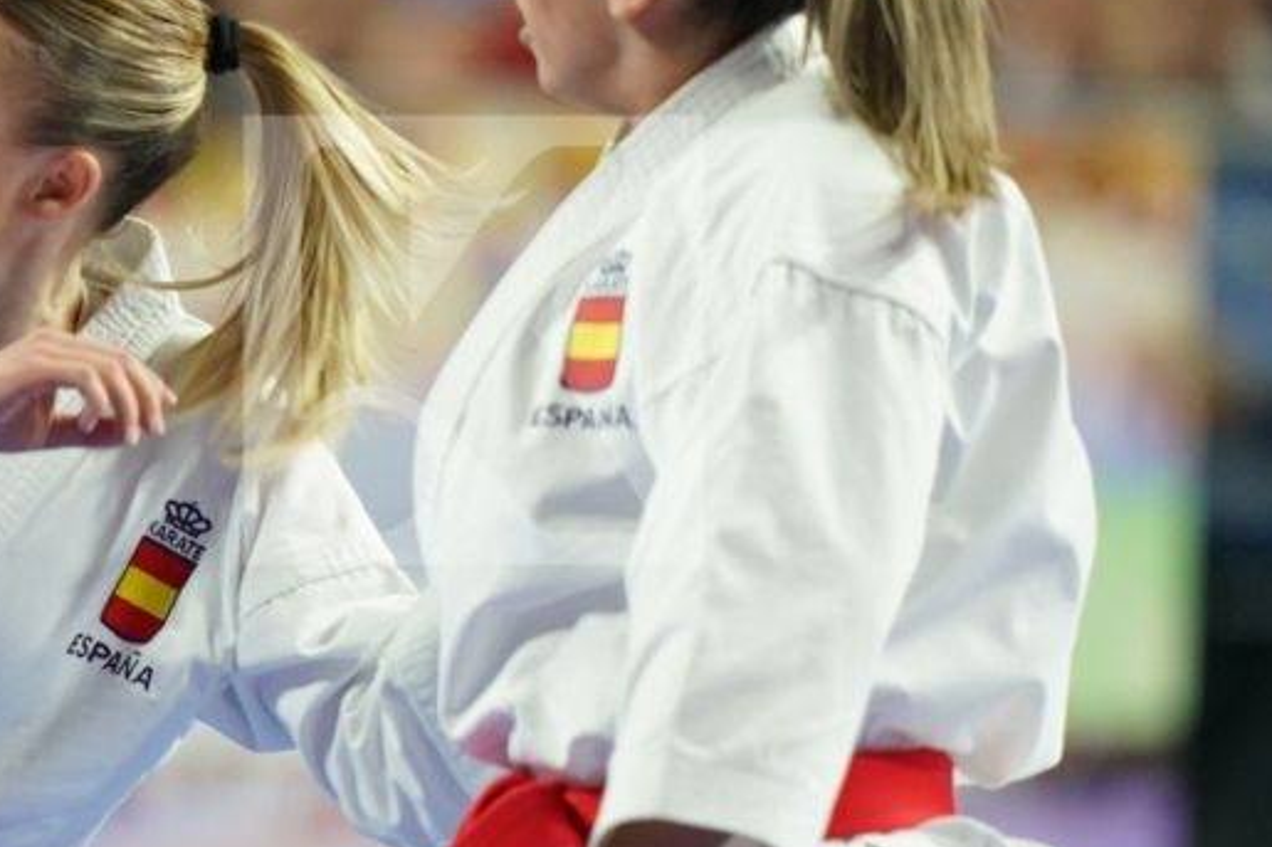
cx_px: -363
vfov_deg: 1.0
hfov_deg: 1.5
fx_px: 49377
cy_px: 341
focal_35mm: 1398
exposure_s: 1/500
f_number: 2.8
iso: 1600
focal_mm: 400
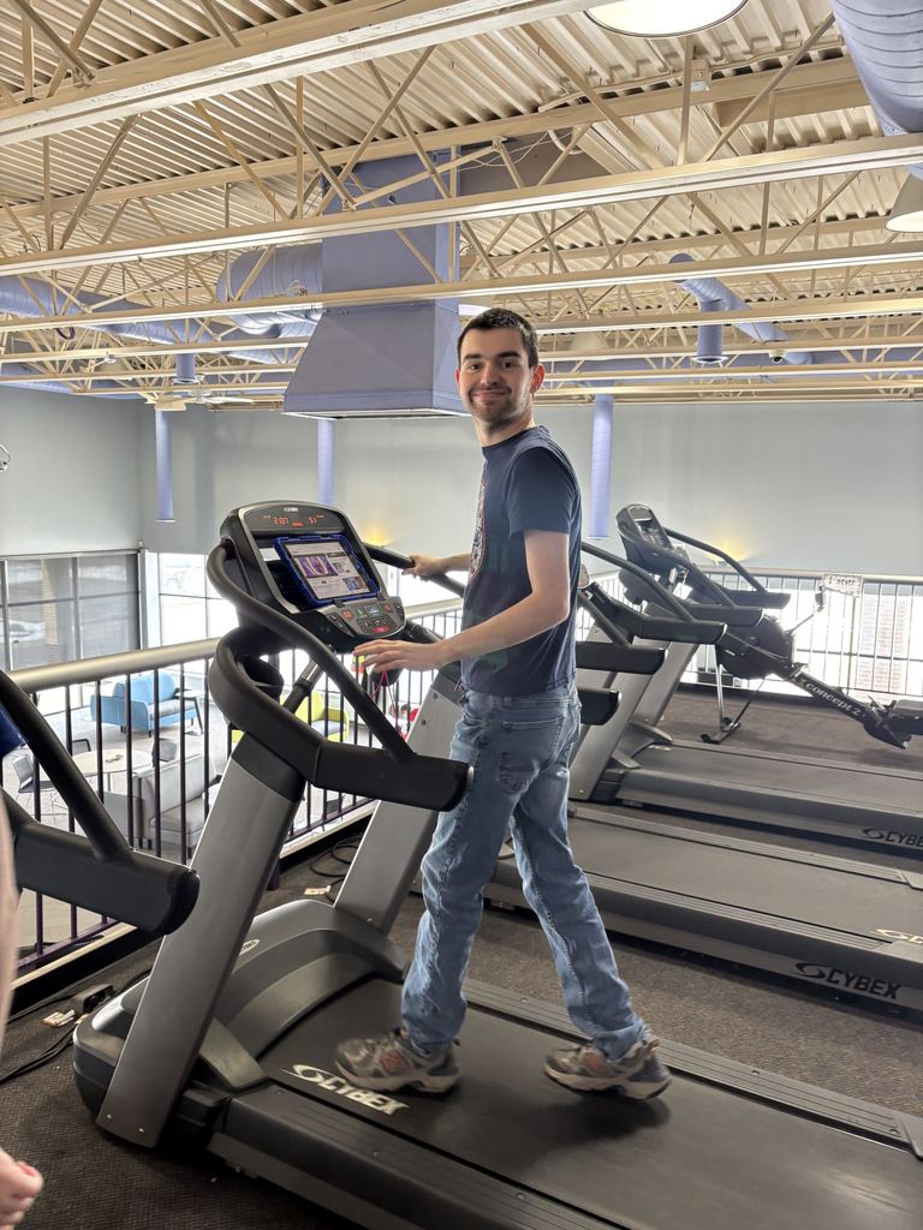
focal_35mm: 26
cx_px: 462
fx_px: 924
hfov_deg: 53.1
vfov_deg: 67.3
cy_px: 615
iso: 125
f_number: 1.6
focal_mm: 5.96
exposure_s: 1/60
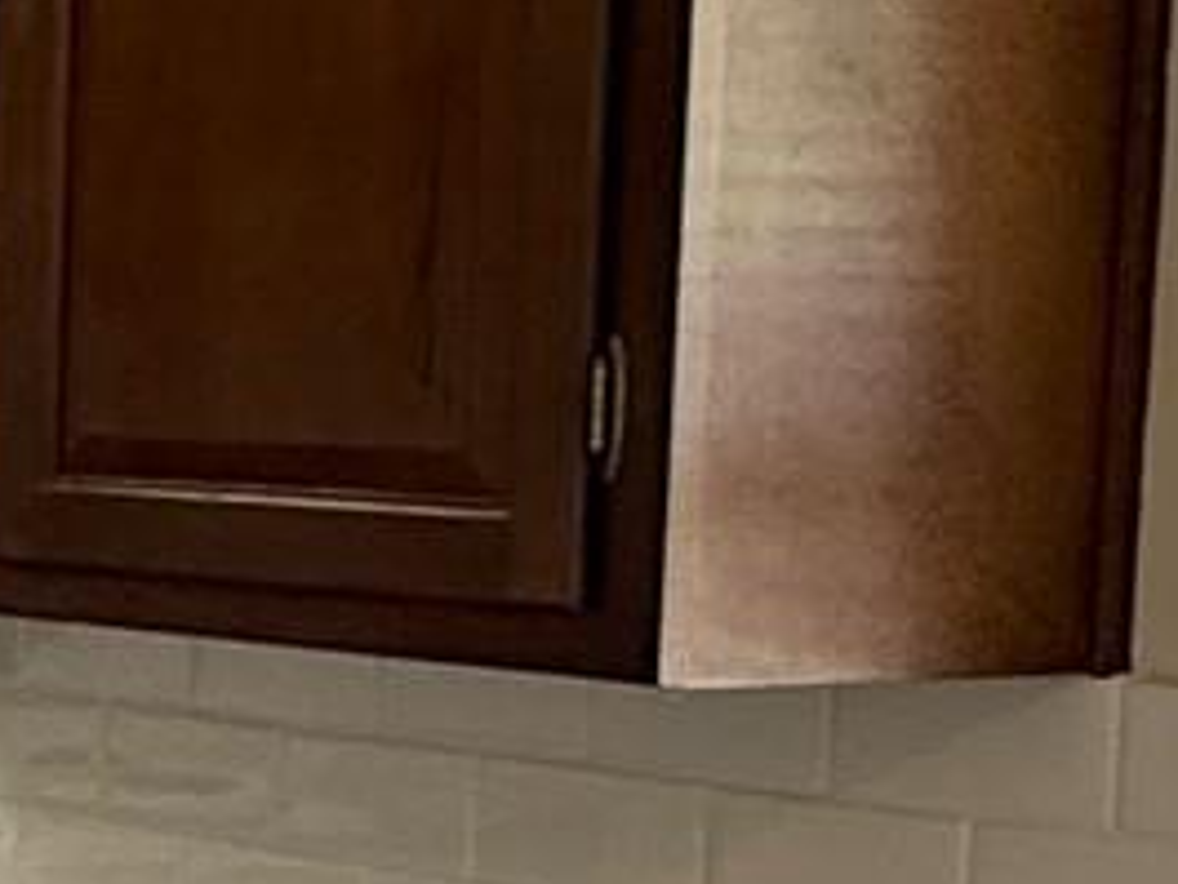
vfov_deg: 13.7
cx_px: -1191
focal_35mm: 108
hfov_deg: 14.8
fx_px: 3677
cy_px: 546
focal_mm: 2.22
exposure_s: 1/120
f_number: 2.2
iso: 250
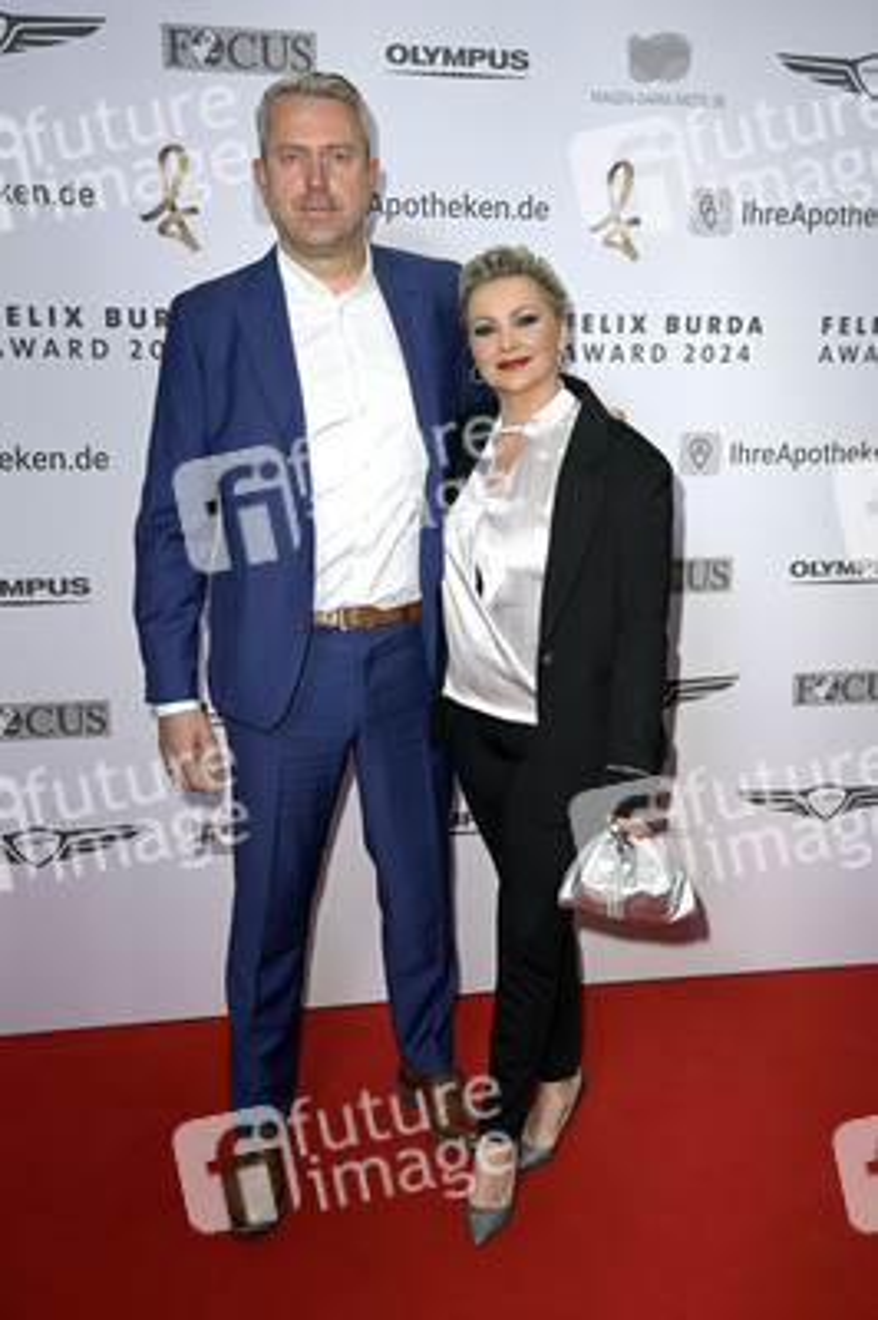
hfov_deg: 37.8
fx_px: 1283
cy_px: 660
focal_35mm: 35
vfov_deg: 54.5
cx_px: 439
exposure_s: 1/250
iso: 640
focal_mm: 35
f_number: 5.6
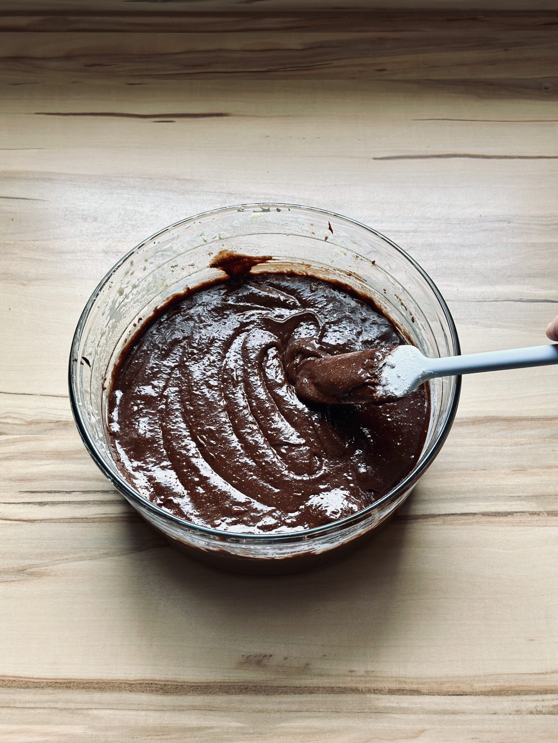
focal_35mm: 48
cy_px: 372
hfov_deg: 30.3
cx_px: 279
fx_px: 1032
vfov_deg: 39.7
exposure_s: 1/100
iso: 125
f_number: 1.78
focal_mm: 6.86
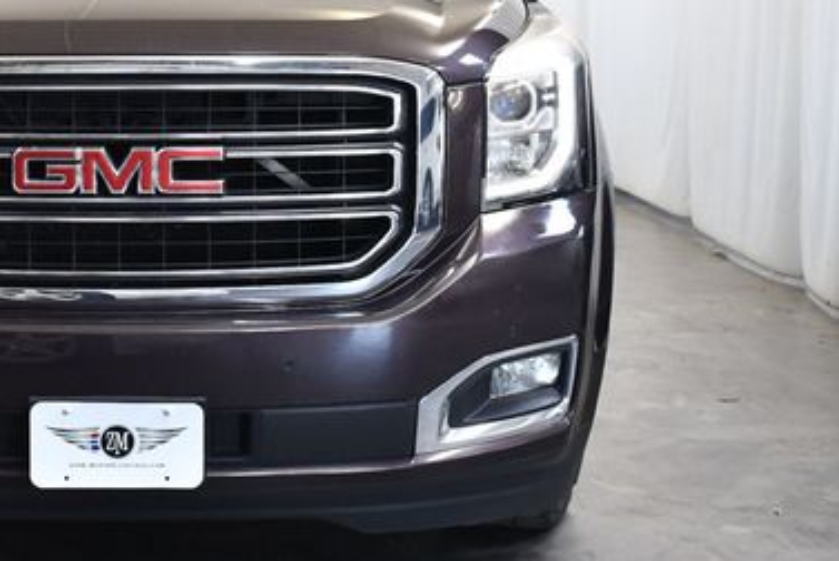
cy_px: 174
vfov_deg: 17.5
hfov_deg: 25.4
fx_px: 1819
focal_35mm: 78
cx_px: 136
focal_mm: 23
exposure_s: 1/125
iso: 1100
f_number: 3.8
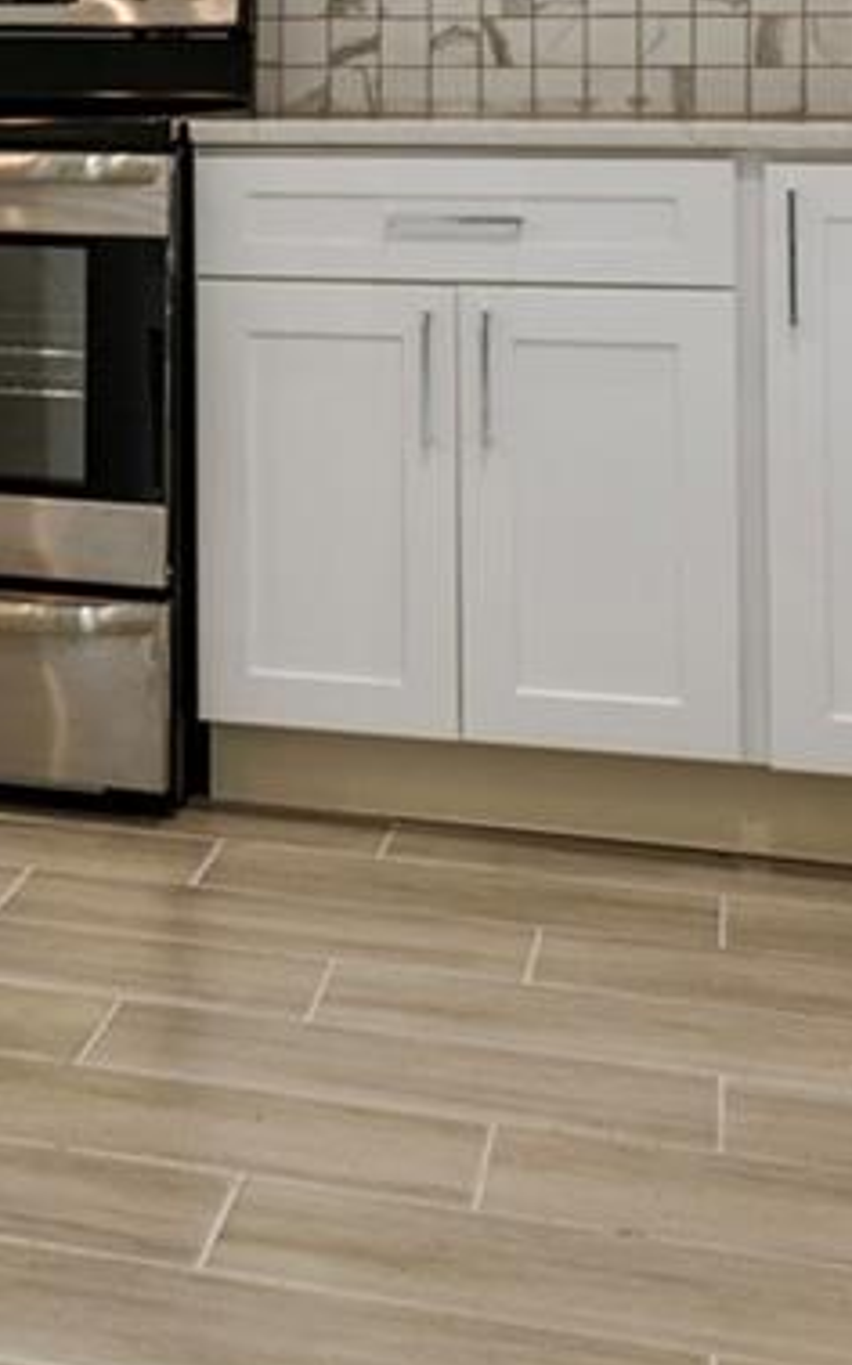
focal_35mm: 69
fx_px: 2565
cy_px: 43
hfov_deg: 17.9
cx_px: -177
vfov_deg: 28.2
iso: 400
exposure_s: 1/60
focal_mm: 16
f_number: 4
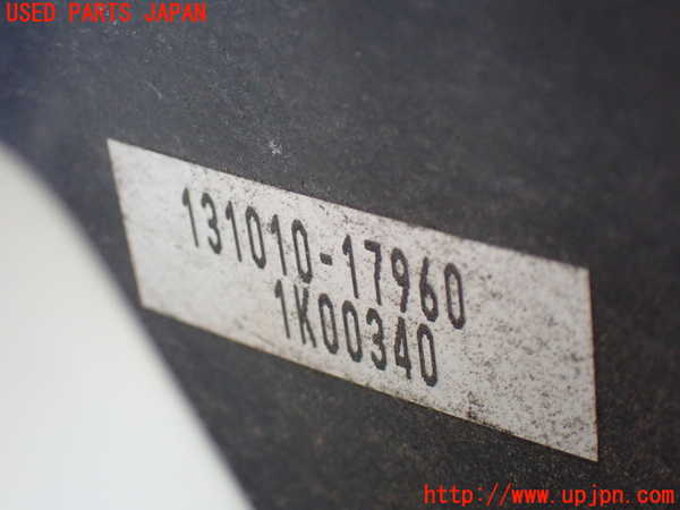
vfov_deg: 18.0
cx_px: 340
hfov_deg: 23.8
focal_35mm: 82
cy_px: 255
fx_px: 1611
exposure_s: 1/320
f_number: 4.3
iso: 800
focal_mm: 14.62
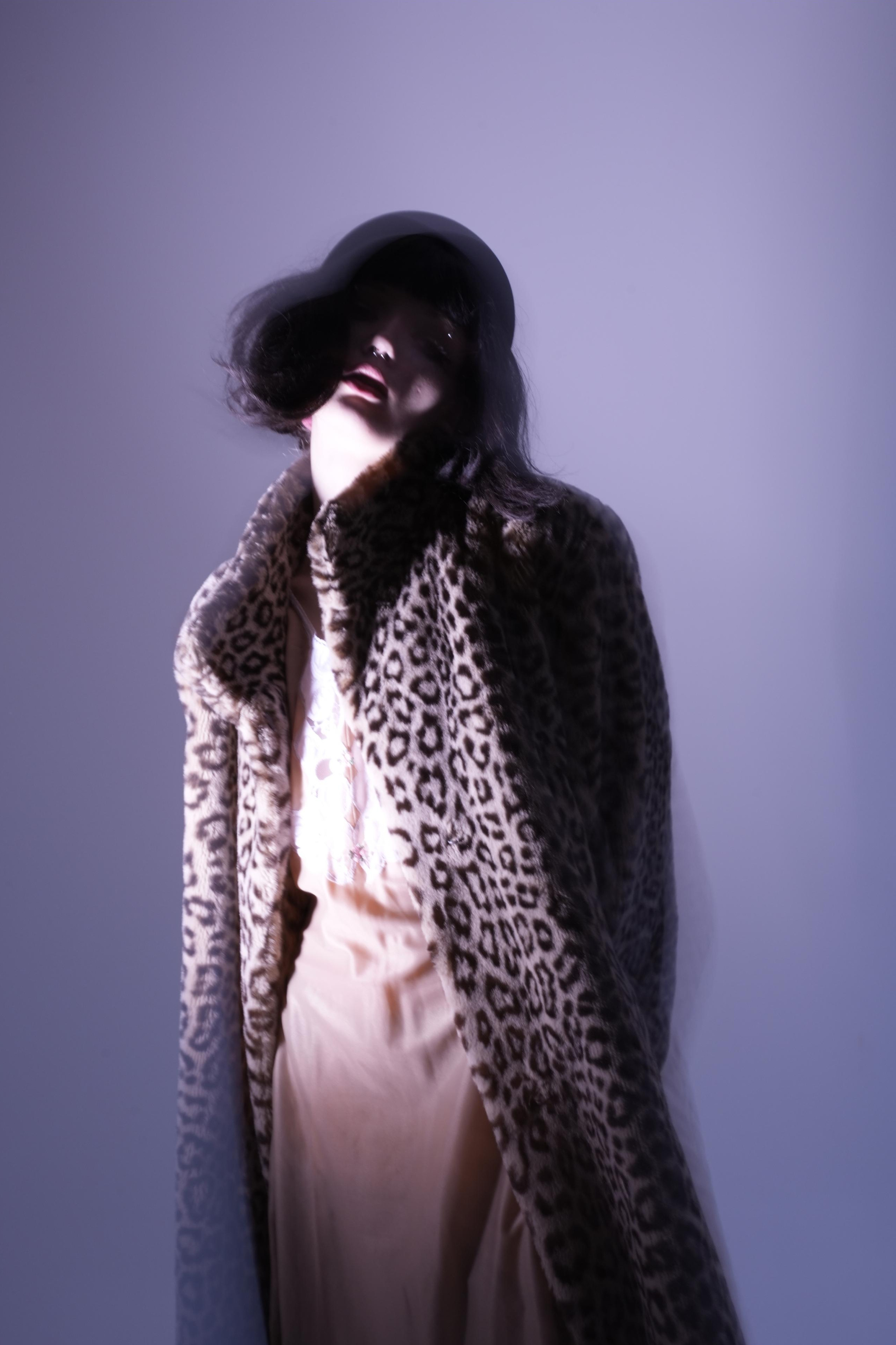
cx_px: 429
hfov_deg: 38.6
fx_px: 1277
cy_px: 712
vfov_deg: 55.5
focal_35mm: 34
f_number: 13
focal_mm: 32.2
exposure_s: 1/3
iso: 320
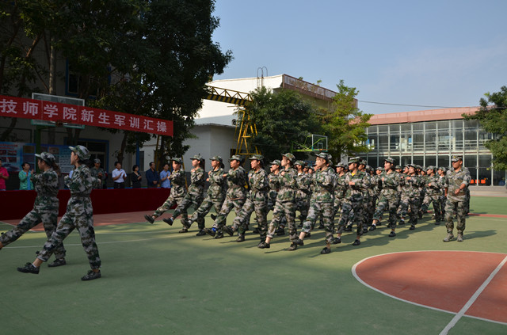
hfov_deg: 67.5
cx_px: 254
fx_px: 379
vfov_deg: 47.7
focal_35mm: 27
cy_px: 168
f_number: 8
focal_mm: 18
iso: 100
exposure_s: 1/250
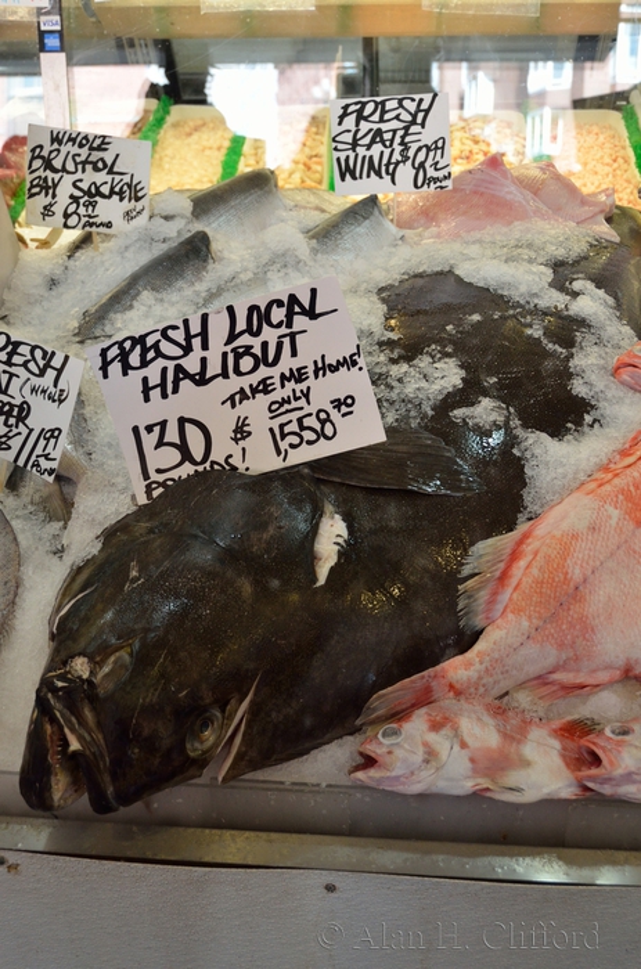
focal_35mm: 39
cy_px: 484
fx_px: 1047
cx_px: 320
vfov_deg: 49.7
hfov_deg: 34.0
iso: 900
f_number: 4
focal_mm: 26
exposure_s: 1/200
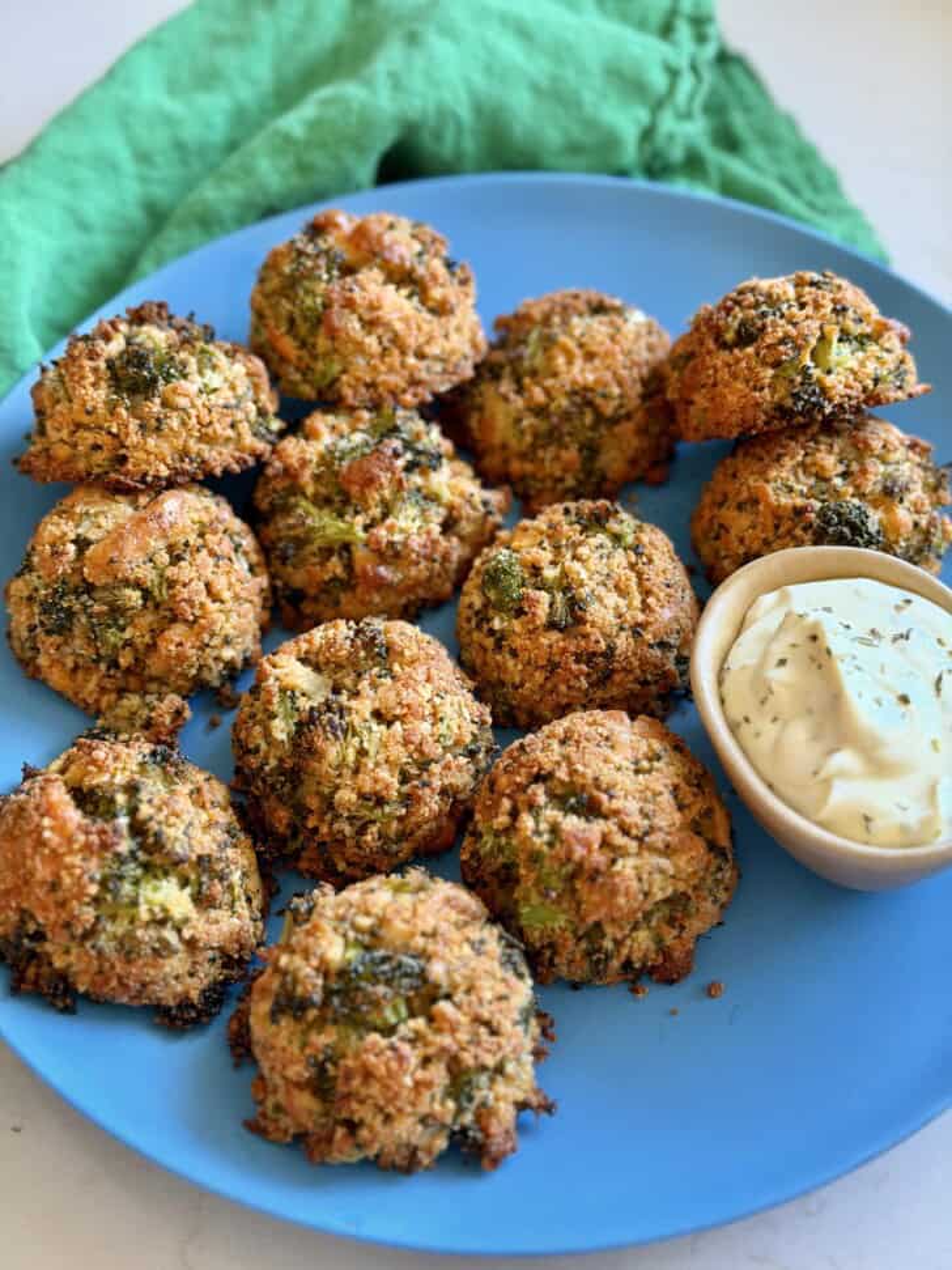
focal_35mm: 48
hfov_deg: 30.3
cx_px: 476
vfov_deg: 39.7
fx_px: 1760
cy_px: 635
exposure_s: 1/60
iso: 160
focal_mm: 6.8
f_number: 1.8
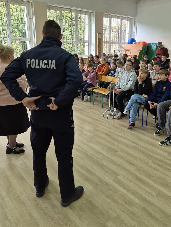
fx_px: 204
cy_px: 90
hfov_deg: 45.1
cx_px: 108
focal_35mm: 31
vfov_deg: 57.9
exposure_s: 1/100
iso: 160
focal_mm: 5.4
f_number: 1.8
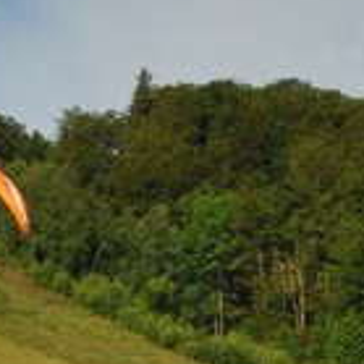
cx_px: -47
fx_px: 2158
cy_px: 479
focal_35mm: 181
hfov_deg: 9.5
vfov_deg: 9.5
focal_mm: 25
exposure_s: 1/200
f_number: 14
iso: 200
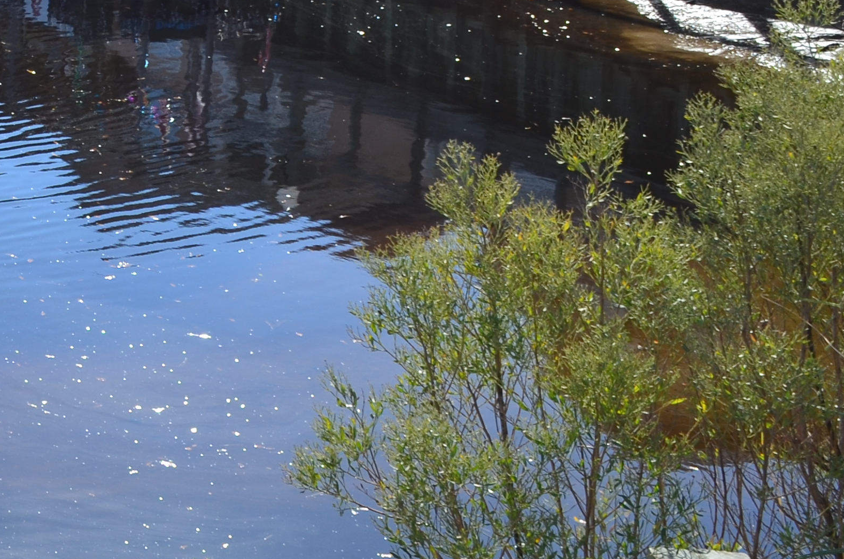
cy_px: -76
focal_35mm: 103
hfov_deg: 18.1
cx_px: -339
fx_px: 2410
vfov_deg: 13.0
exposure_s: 1/125
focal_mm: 22
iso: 110
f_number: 11
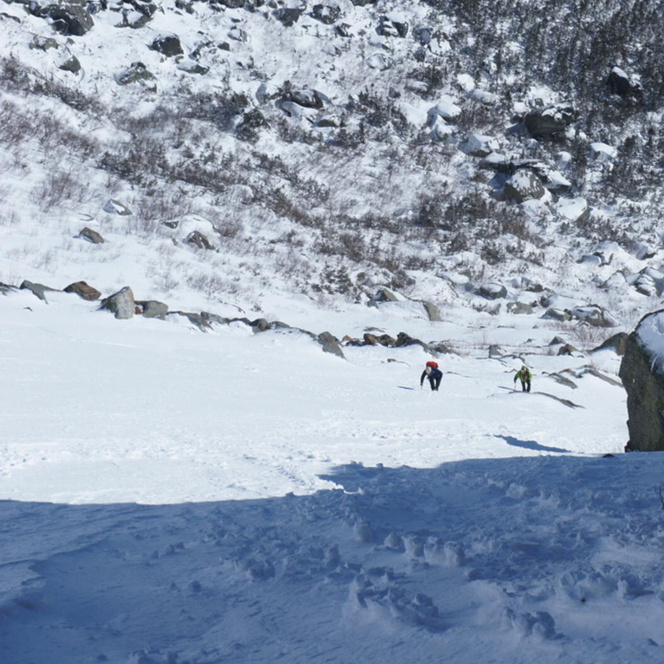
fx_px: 2293
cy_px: 332
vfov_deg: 16.5
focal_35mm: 106
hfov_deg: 16.4
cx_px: 477
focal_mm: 55
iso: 200
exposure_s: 1/320
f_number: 9
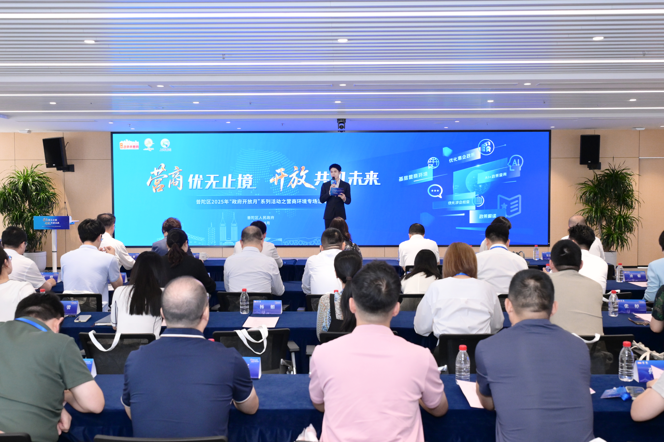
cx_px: 332
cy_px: 221
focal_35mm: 36
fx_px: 664
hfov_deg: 53.1
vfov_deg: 36.9
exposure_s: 1/200
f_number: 4
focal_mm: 24
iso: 1600
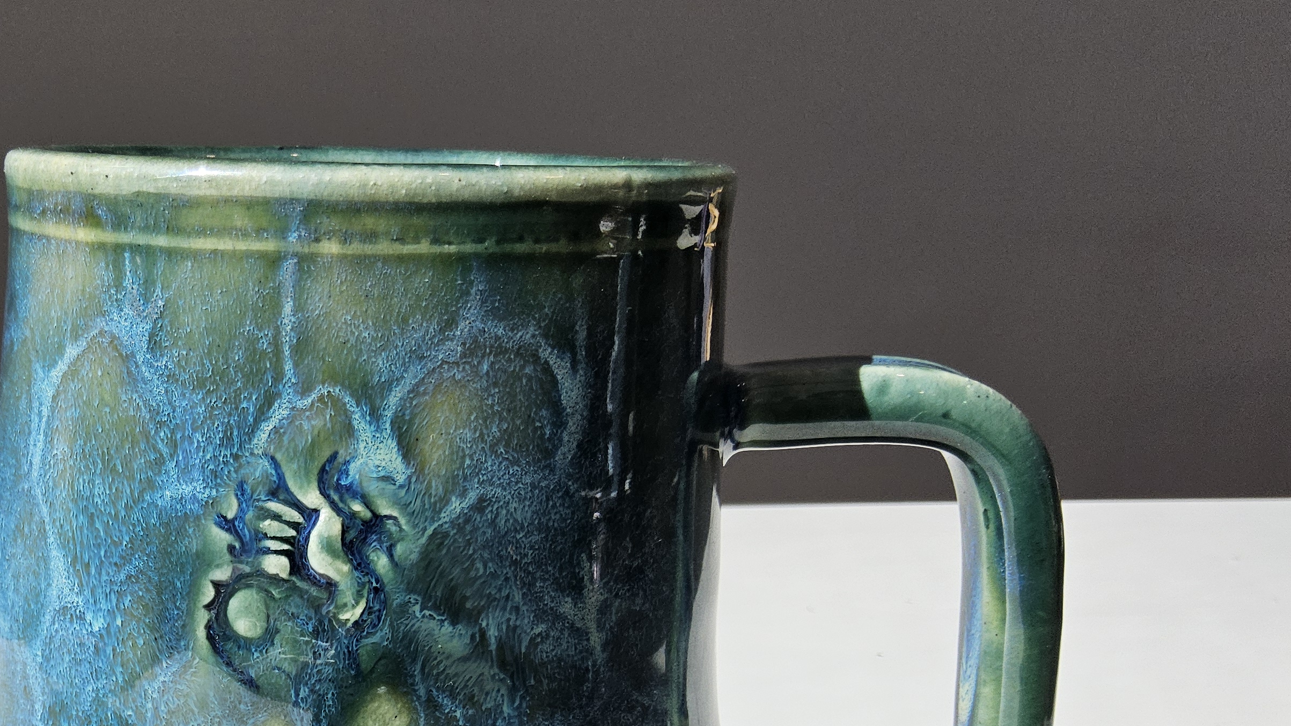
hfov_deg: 45.2
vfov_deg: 25.8
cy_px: 778
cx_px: 275
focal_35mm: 43
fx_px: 1472
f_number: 2
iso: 32
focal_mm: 3.08
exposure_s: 1/120
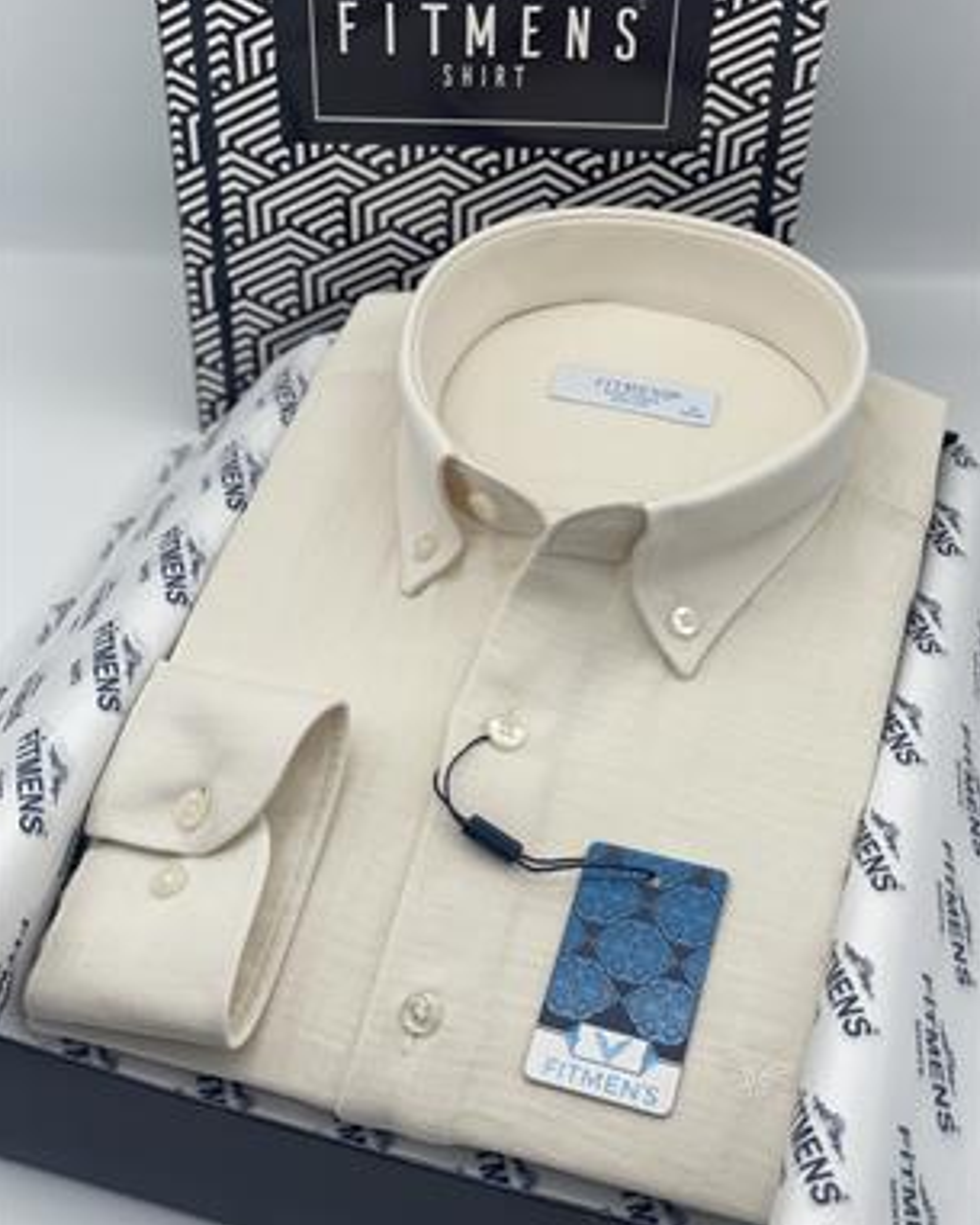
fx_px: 1993
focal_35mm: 55
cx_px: 488
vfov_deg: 34.1
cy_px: 577
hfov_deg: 27.6
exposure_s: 1/294
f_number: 2
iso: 32
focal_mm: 6
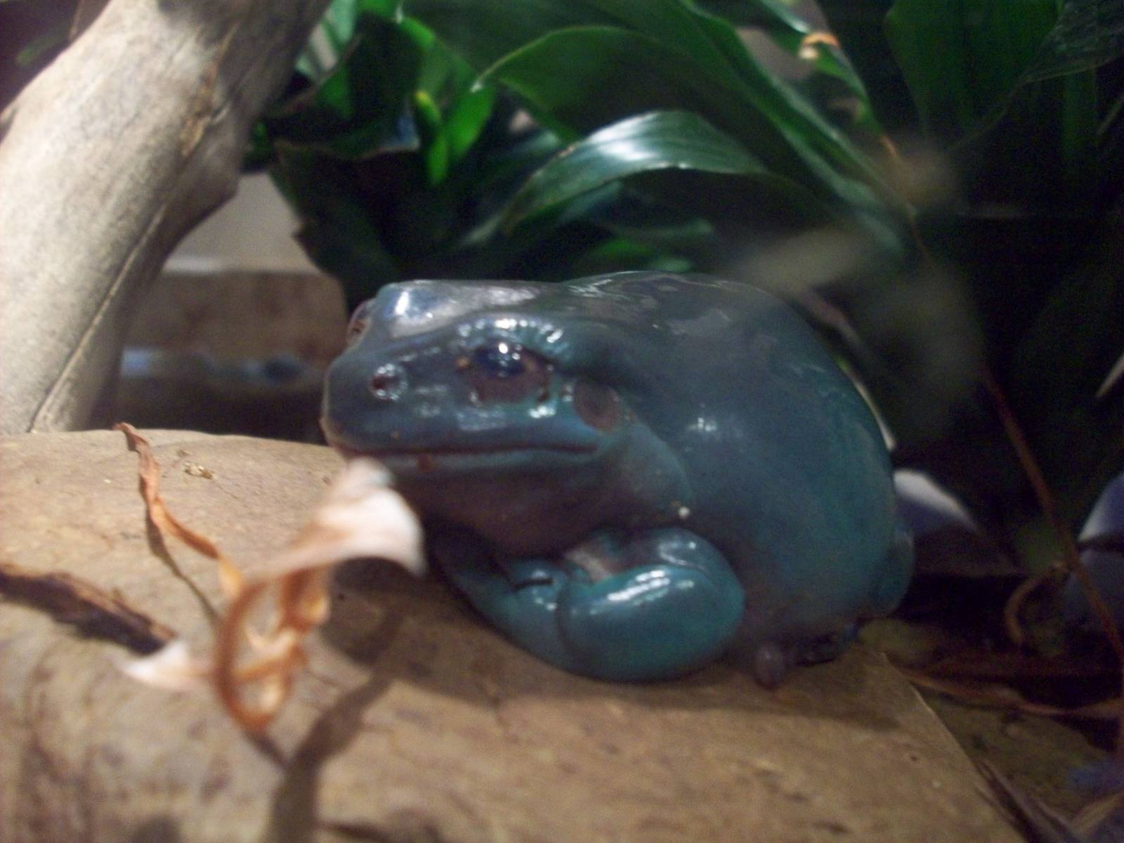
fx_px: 1201
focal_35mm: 37
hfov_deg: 50.1
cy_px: 422
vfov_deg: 38.7
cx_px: 562
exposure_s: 1/8
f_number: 2.8
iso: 200
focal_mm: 6.2
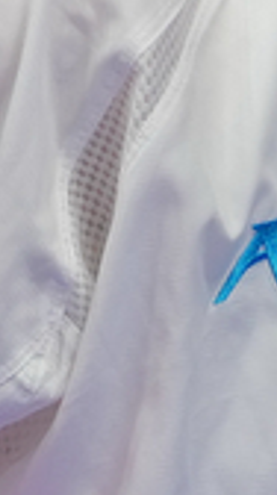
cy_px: 180
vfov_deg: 0.7
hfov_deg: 0.4
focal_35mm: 3001
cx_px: 230
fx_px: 39344
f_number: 2.8
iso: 400
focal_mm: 200
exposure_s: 1/1000
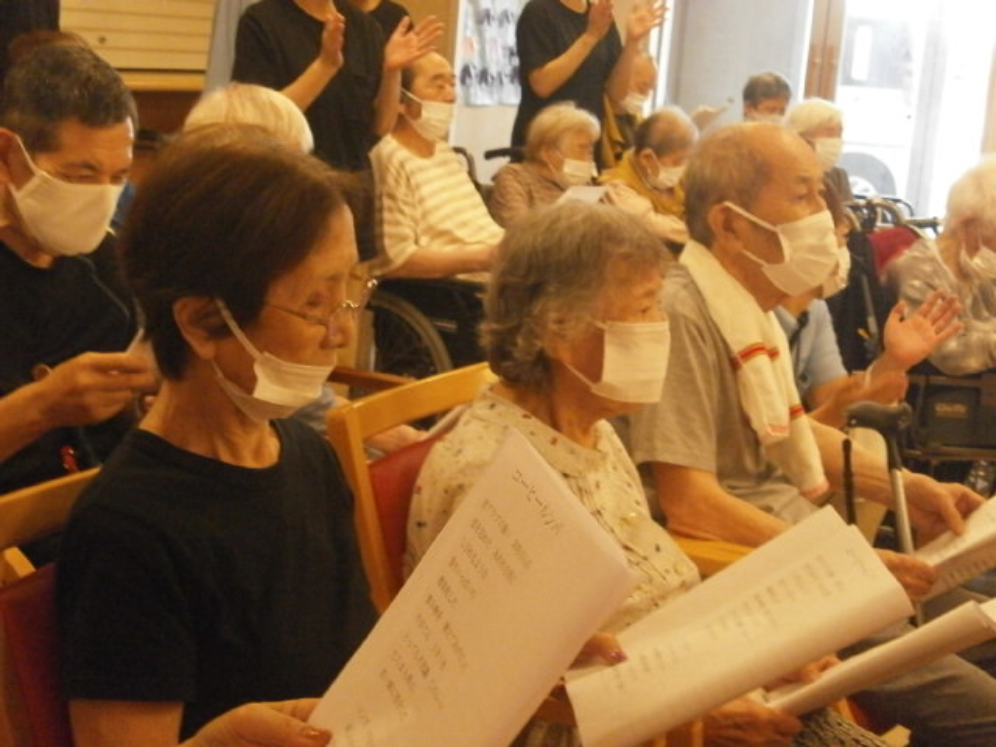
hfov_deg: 30.7
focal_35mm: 63
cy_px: 374
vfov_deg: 23.3
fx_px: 1813
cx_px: 498
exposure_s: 1/50
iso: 800
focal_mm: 11.1
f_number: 4.6
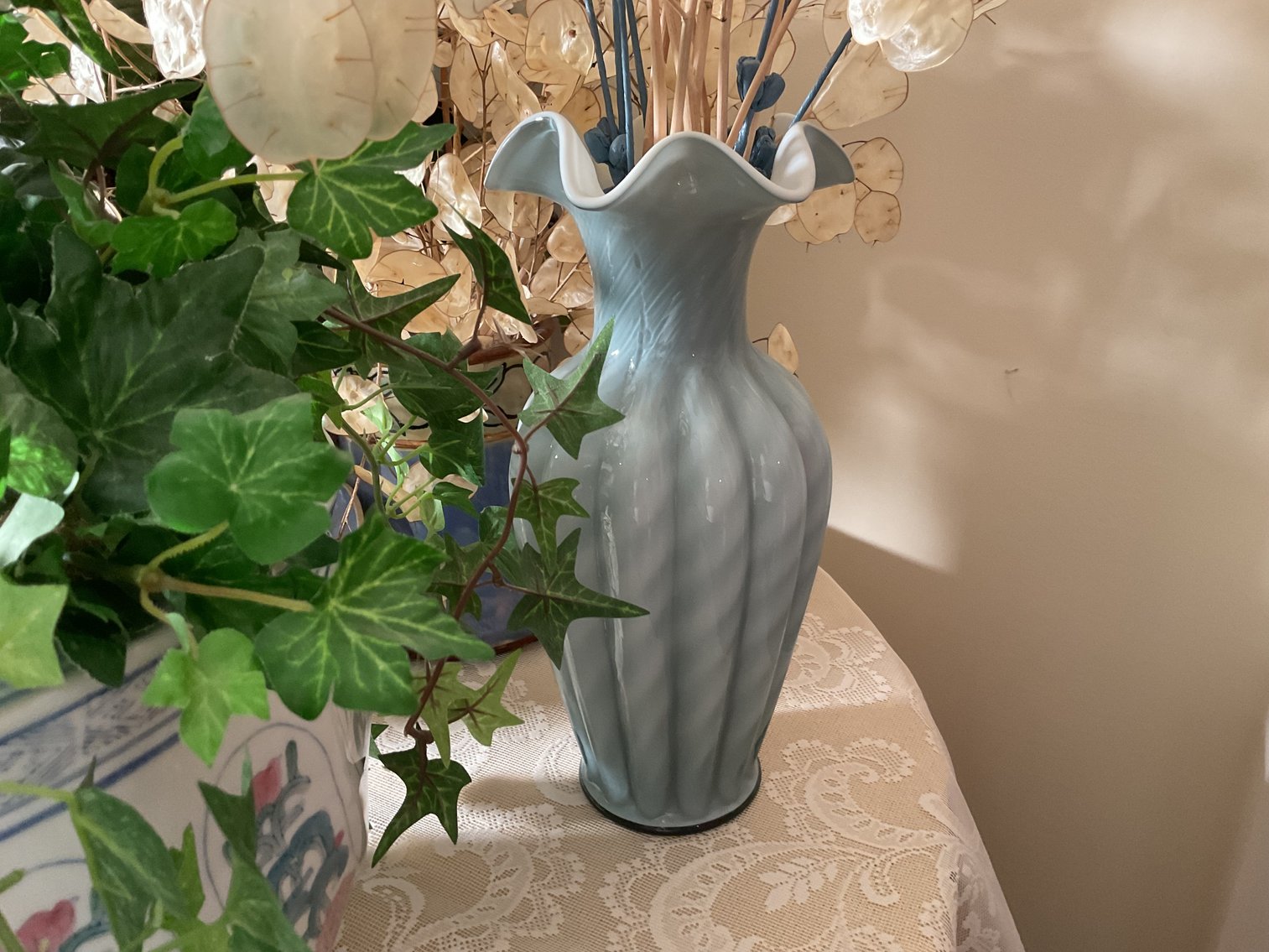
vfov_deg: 48.2
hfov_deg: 61.7
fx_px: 1063
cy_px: 476
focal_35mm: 29
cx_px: 634
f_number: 1.8
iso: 200
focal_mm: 3
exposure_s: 1/40
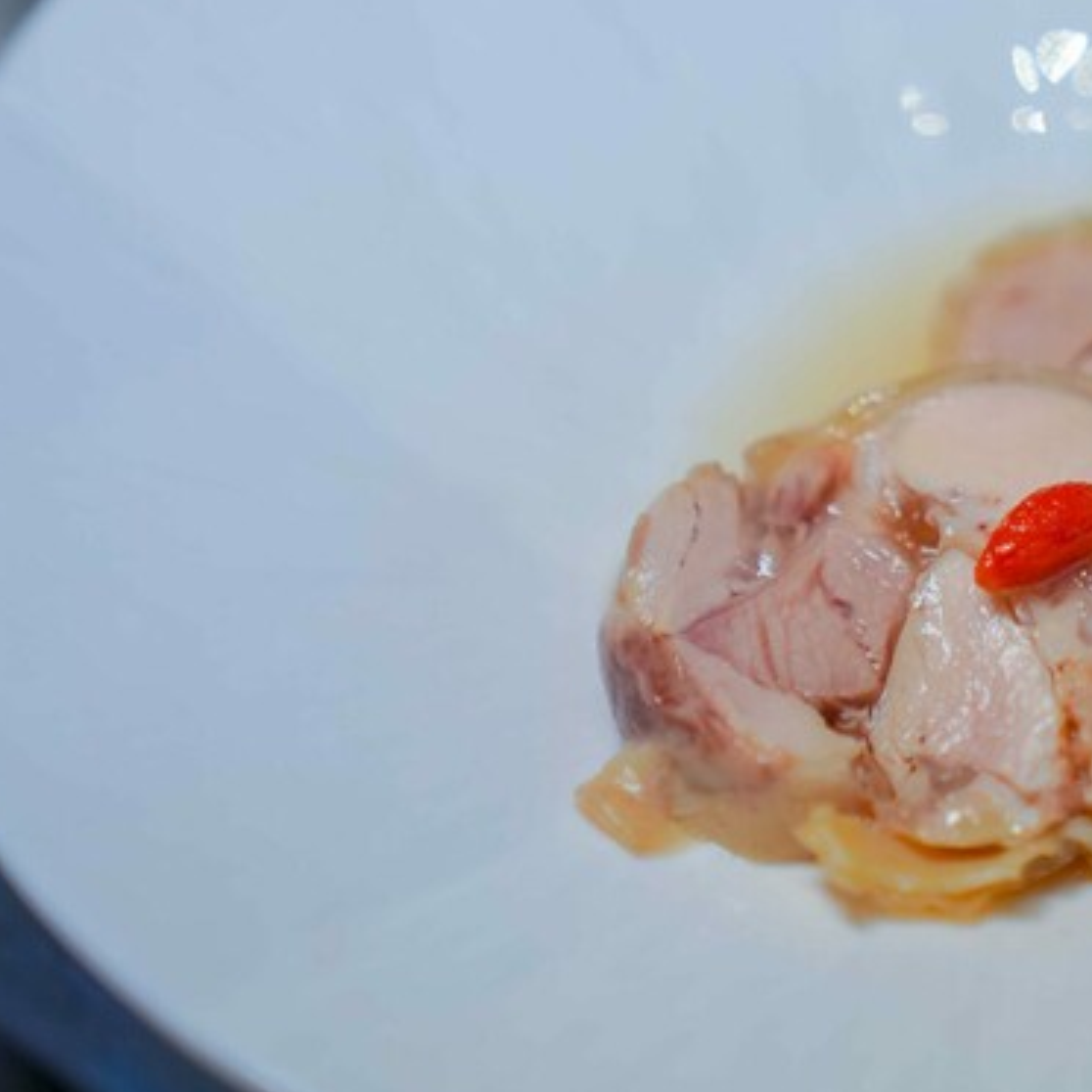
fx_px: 4640
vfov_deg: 13.4
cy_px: 393
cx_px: 1206
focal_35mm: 130
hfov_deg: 13.2
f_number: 2.8
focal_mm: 67
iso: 100
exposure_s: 1/125
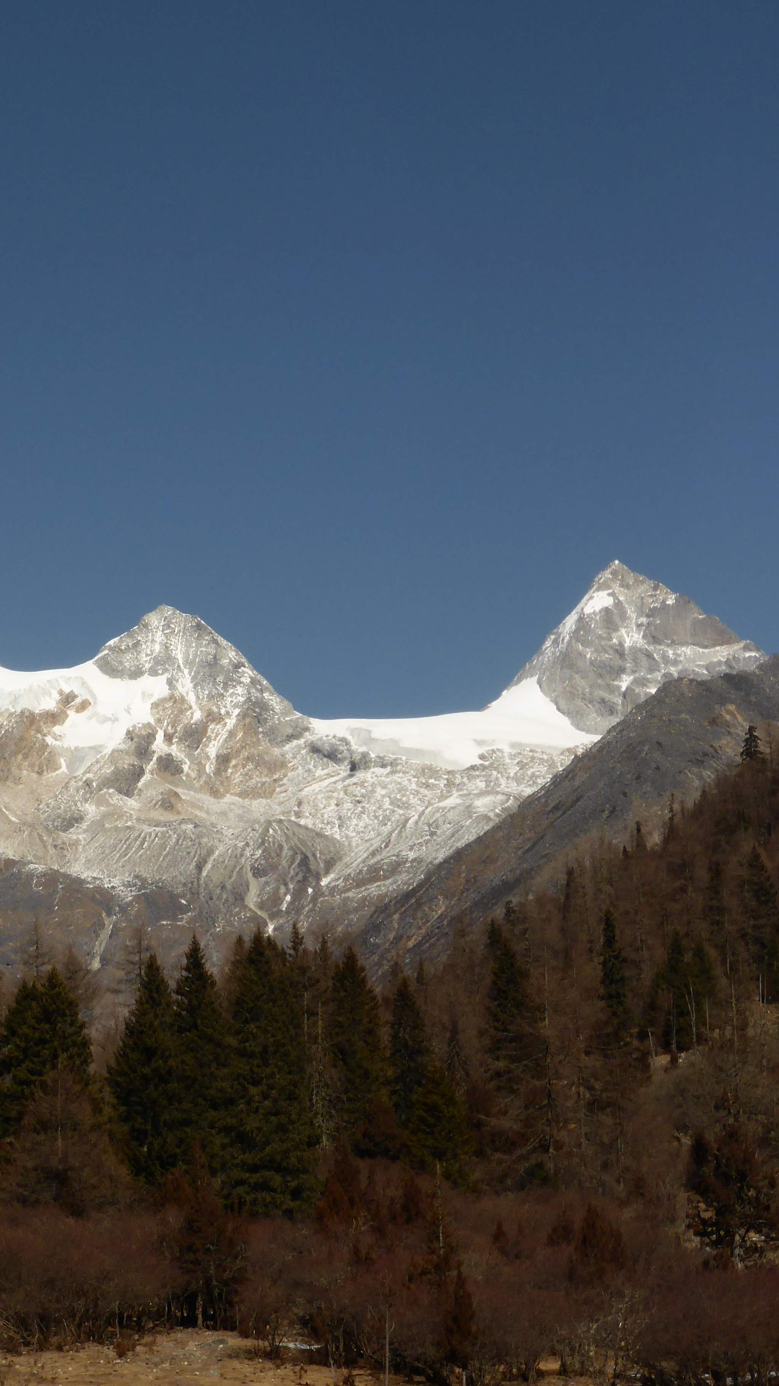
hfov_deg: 13.1
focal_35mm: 91
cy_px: 697
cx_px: 30
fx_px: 3342
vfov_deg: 23.4
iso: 100
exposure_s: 1/1300
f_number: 4.8
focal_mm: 11
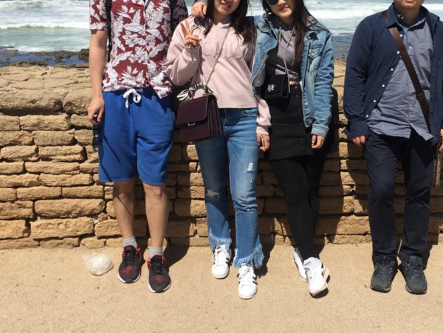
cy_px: 108
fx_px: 576
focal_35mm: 45
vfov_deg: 31.9
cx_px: 268
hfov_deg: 41.9
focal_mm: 4.15
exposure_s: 1/2137
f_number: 2.2
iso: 25
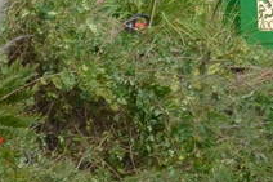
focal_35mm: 622
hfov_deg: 3.2
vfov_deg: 2.2
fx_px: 4711
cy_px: -222
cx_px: 880
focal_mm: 55
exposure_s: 1/200
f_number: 7.1
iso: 200
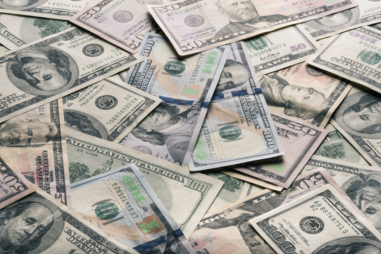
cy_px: 118
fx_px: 1207
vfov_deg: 12.0
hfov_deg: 17.9
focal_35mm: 114
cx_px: 202
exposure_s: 1/250
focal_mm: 105
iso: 640
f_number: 36
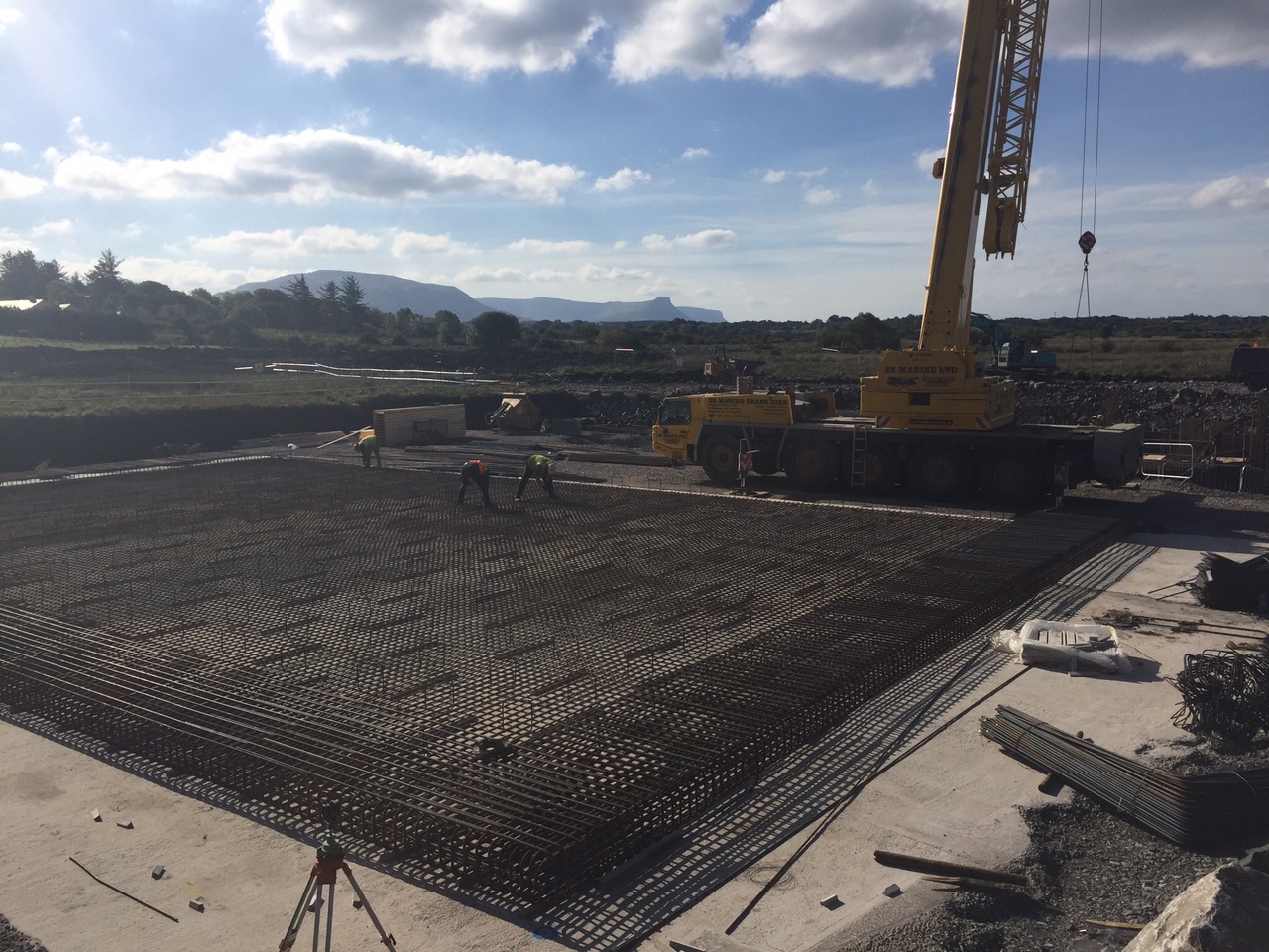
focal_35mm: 29
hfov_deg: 61.7
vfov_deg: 48.2
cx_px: 634
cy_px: 476
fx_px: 1063
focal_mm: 4.15
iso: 32
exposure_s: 1/4405
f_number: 2.2
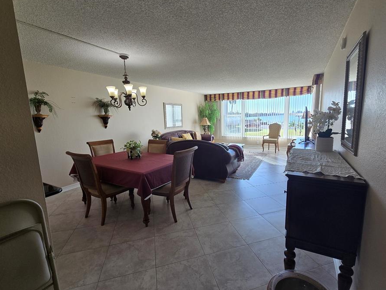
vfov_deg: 81.8
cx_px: 208
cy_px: 141
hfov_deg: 98.0
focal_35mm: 15
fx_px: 167
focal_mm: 2.2
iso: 64
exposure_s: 1/120
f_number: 2.2
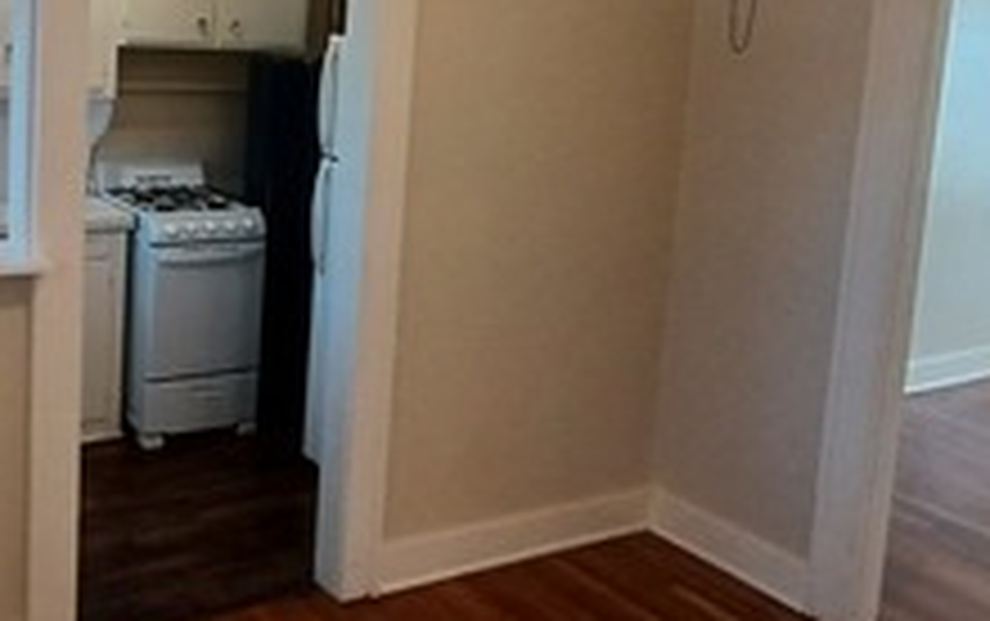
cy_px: 135
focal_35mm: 40
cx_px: 284
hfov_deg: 47.9
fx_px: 1080
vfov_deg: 31.3
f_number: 2.2
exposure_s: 1/60
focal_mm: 1.42
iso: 100
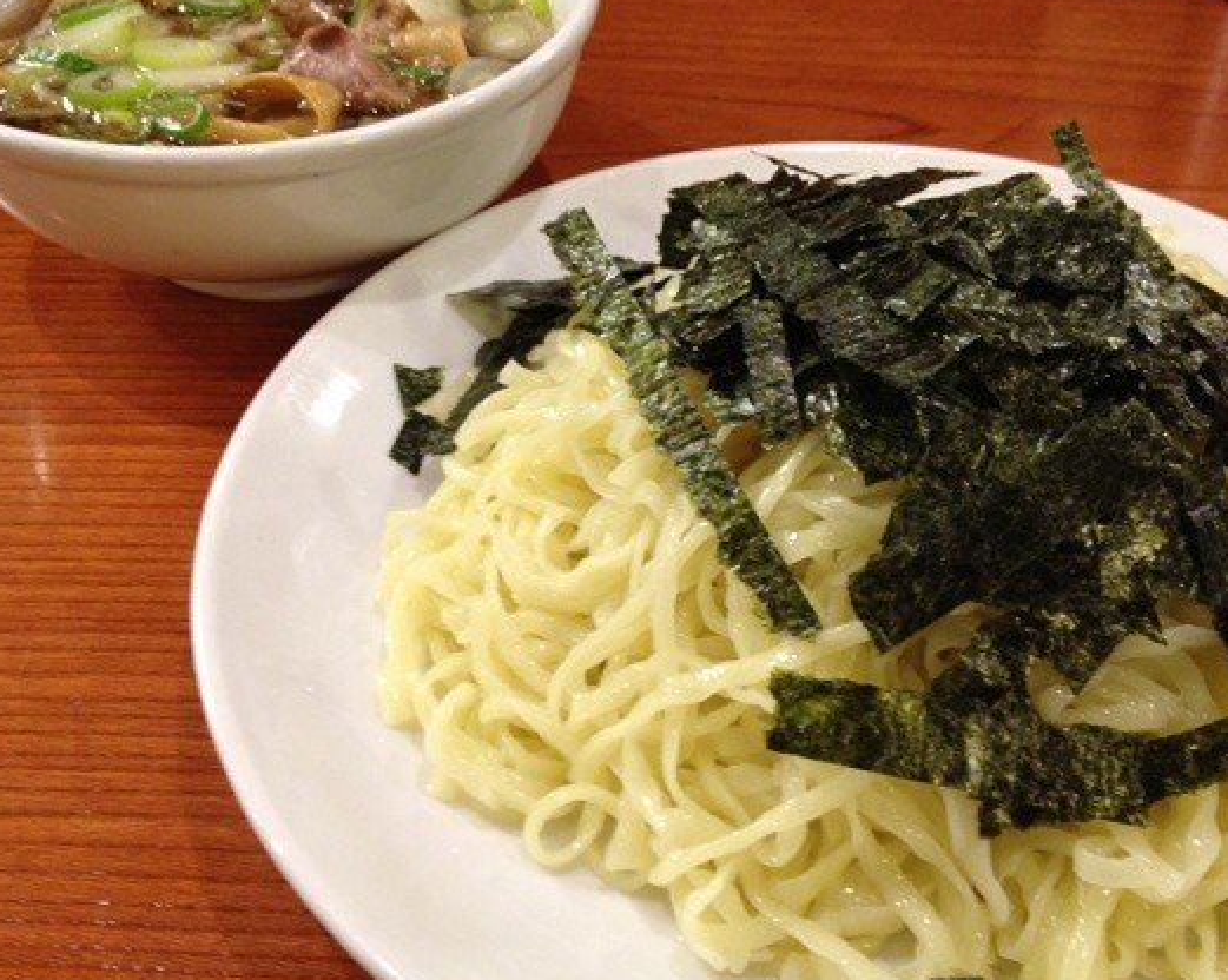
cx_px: 669
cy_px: 422
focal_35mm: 42
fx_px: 1525
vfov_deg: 35.6
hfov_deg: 43.8
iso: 160
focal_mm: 4.28
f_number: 2.4
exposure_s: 1/20
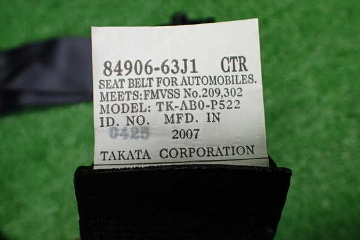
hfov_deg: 58.7
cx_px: 184
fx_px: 320
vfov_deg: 41.1
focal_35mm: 32
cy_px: 120
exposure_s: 1/125
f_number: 2.3
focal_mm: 5.4
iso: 400
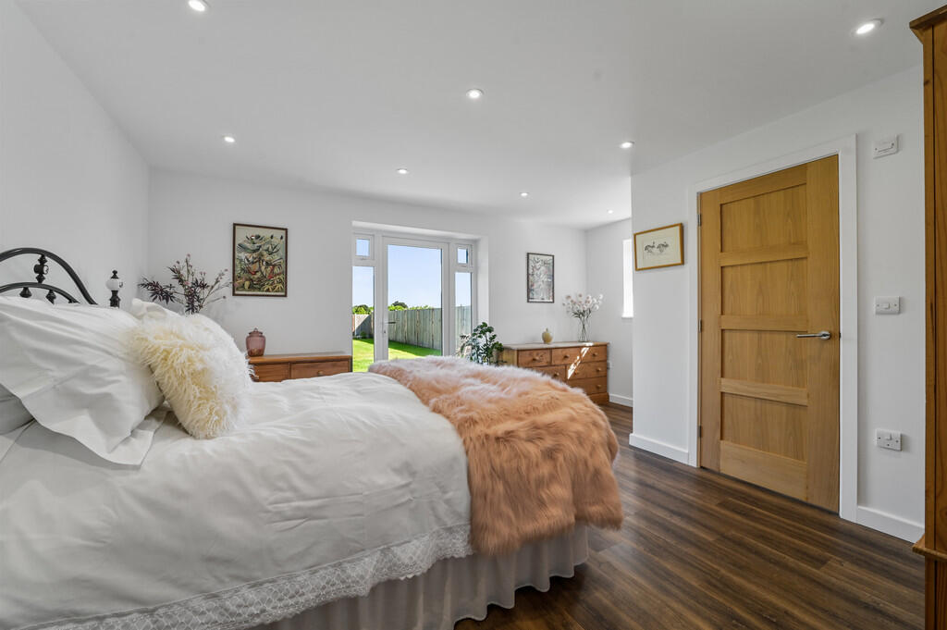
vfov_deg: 81.1
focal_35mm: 14
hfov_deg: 104.3
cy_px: 315
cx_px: 474
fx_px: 368
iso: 400
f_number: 8
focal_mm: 14
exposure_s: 1/13
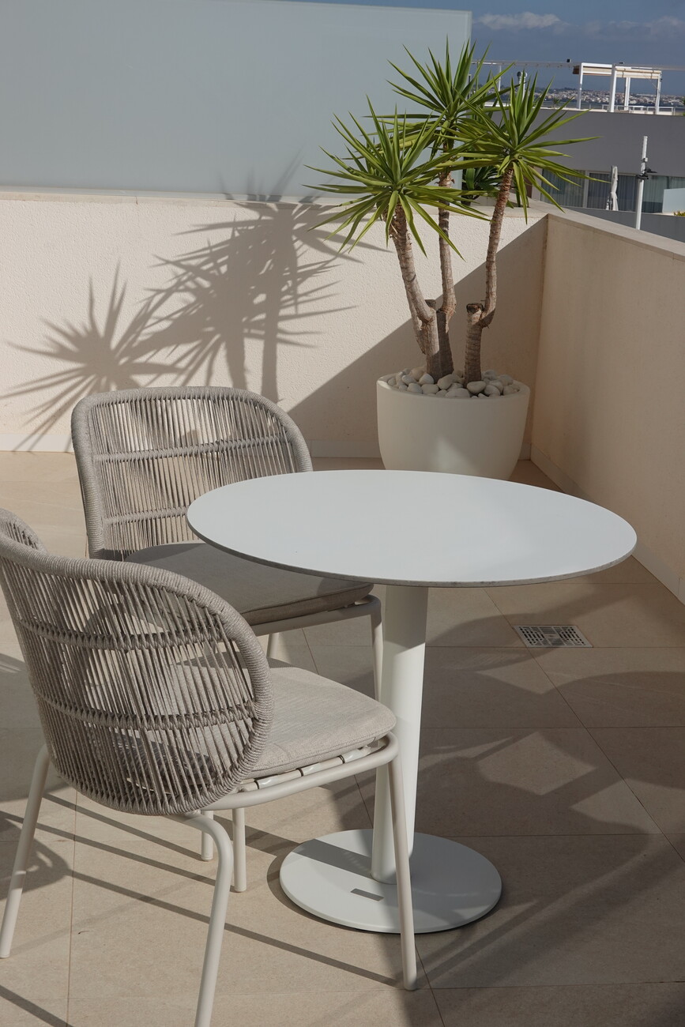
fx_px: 1740
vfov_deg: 32.9
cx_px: 342
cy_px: 514
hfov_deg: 22.3
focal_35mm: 61
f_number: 6.3
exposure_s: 1/1000
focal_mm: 22.46
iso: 125
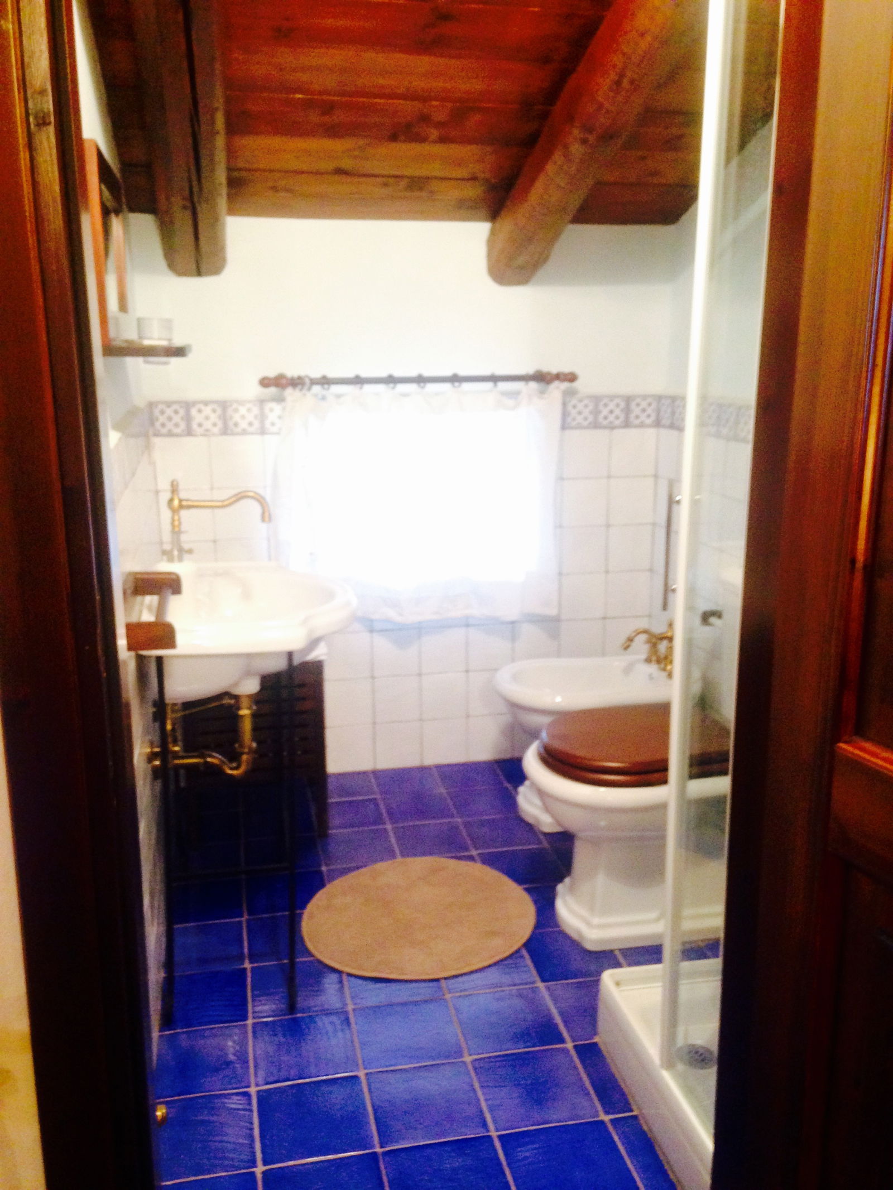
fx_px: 1135
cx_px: 446
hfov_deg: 42.9
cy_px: 595
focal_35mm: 33
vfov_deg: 55.4
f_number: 2.4
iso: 320
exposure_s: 1/20
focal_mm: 4.12
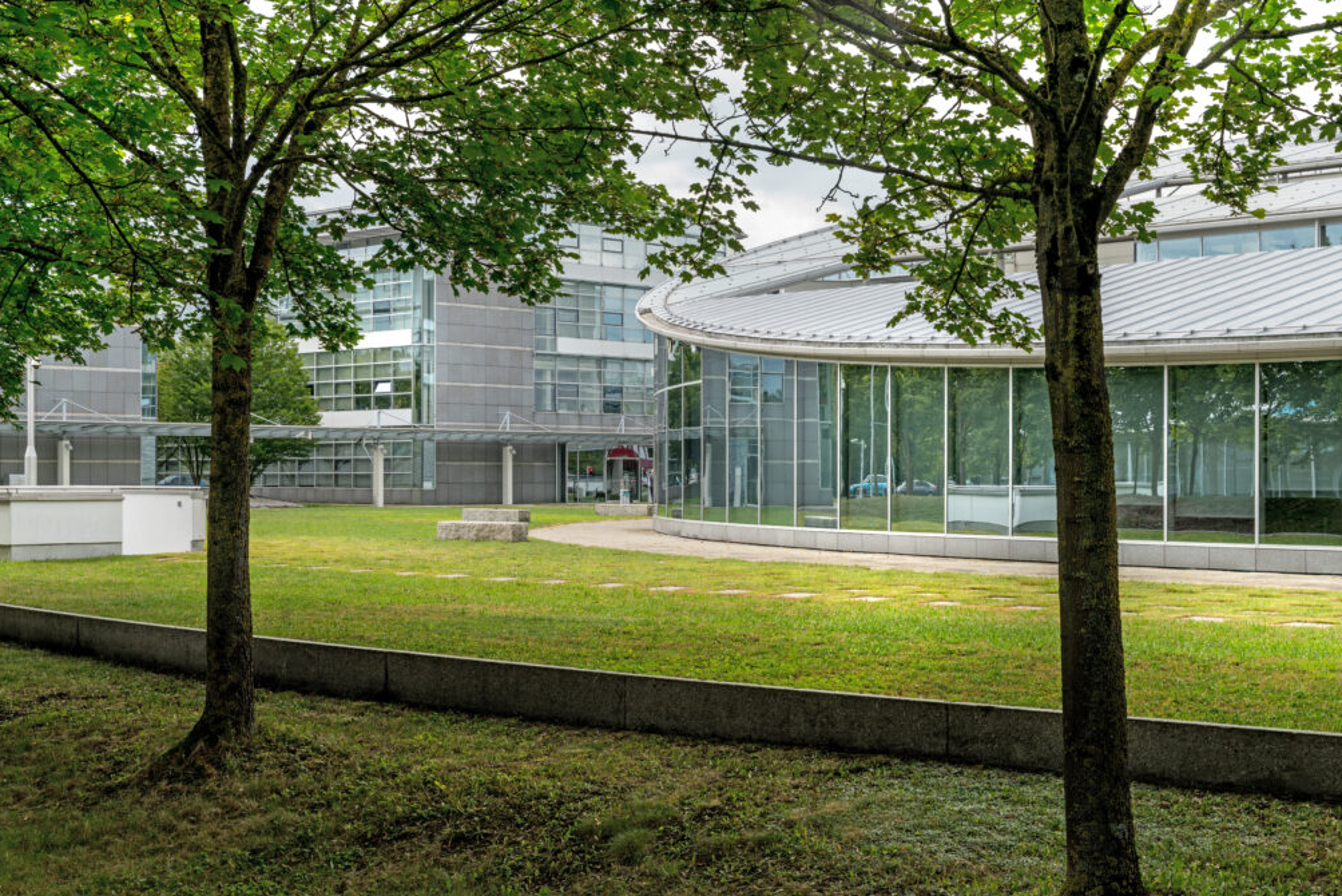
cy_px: 442
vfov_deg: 26.5
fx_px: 1902
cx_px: 667
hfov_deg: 38.9
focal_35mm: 51
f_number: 11
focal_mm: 50
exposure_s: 1/100
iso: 250
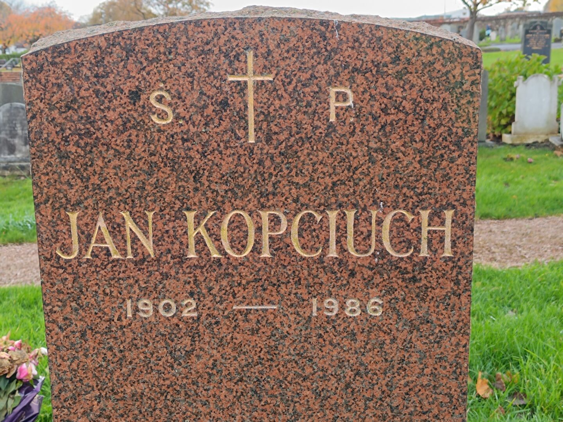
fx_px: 390
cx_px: 282
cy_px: 211
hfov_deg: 71.6
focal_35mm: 24
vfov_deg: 56.8
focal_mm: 5.59
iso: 96
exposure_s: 1/101
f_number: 1.88
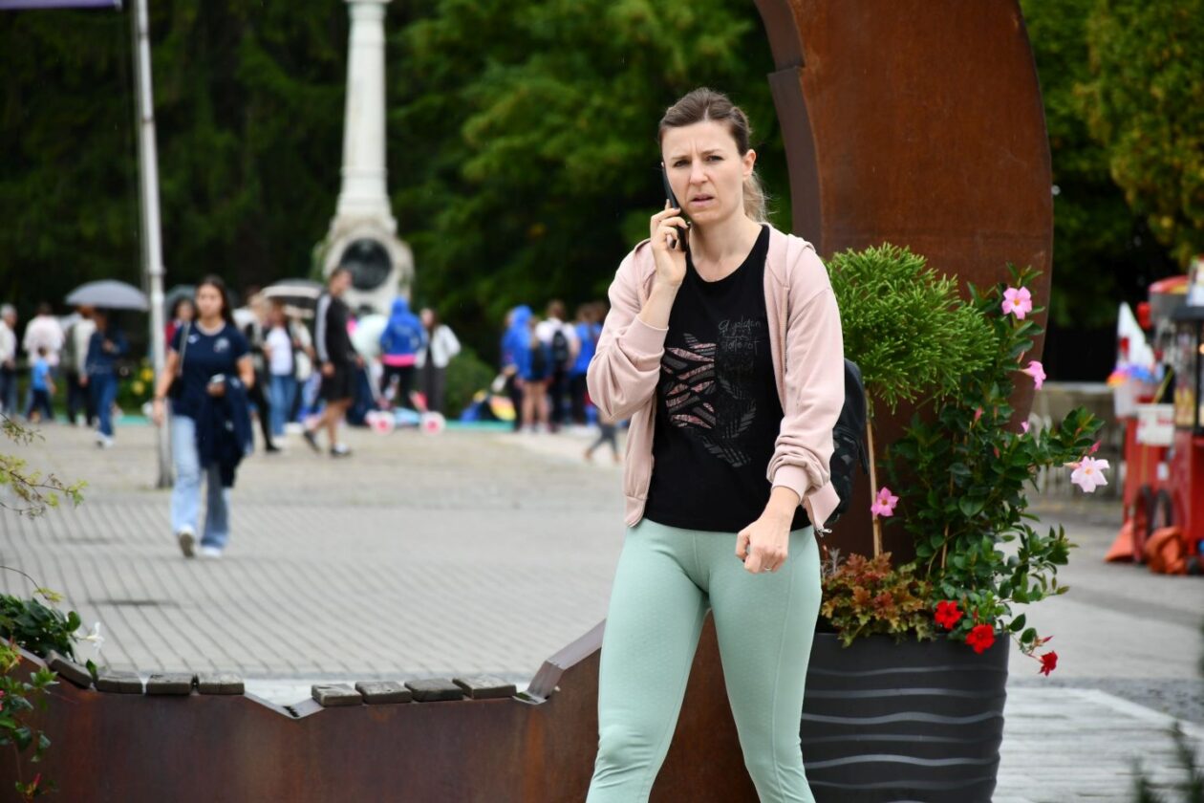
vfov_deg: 6.5
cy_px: 402
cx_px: 602
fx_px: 7023
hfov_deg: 9.8
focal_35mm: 210
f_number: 5.6
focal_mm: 140
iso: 450
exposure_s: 1/500
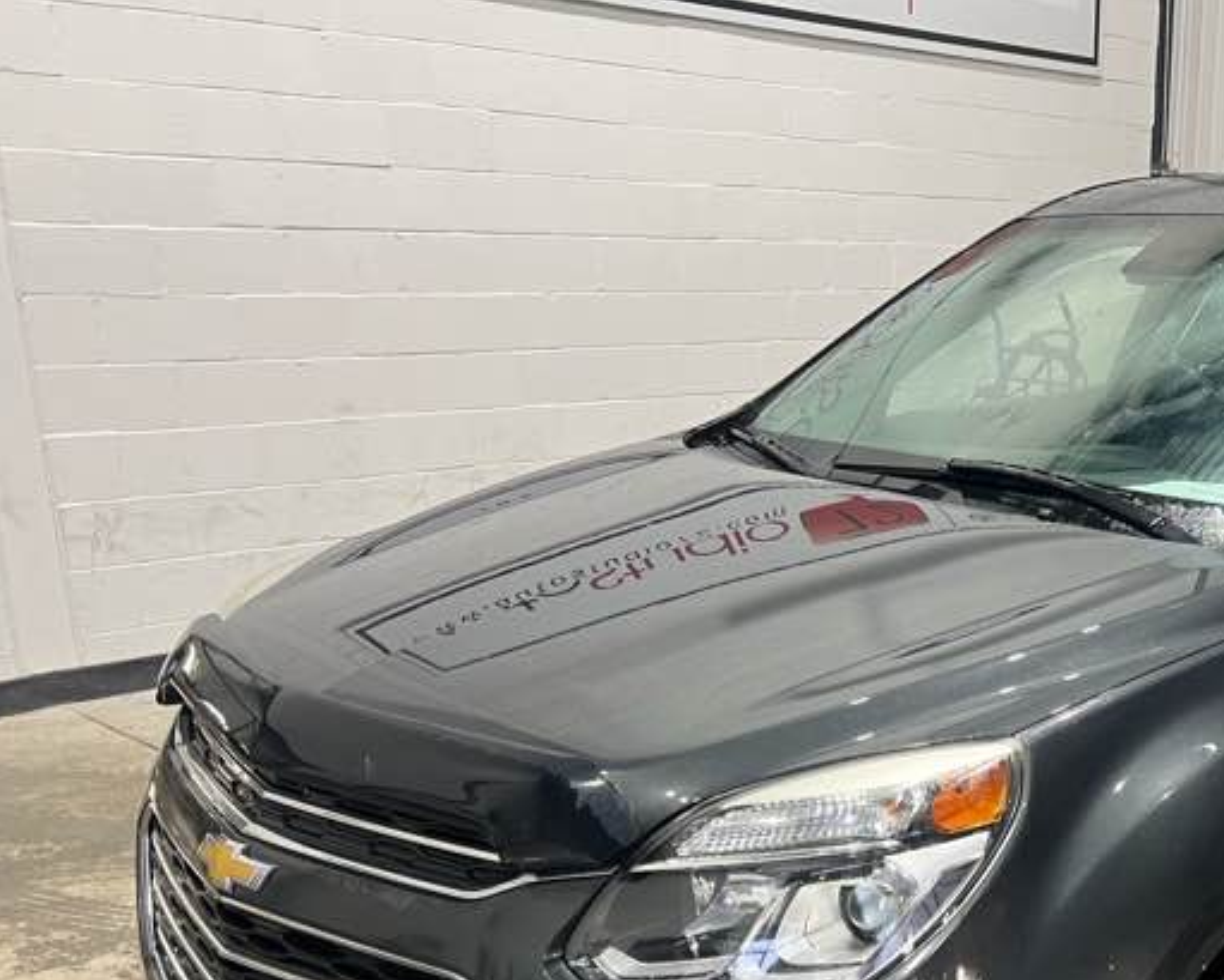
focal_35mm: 46
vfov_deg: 31.6
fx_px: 1667
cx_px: 1085
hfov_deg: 37.8
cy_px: 828
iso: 80
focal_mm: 5.7
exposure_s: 1/60
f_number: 1.5
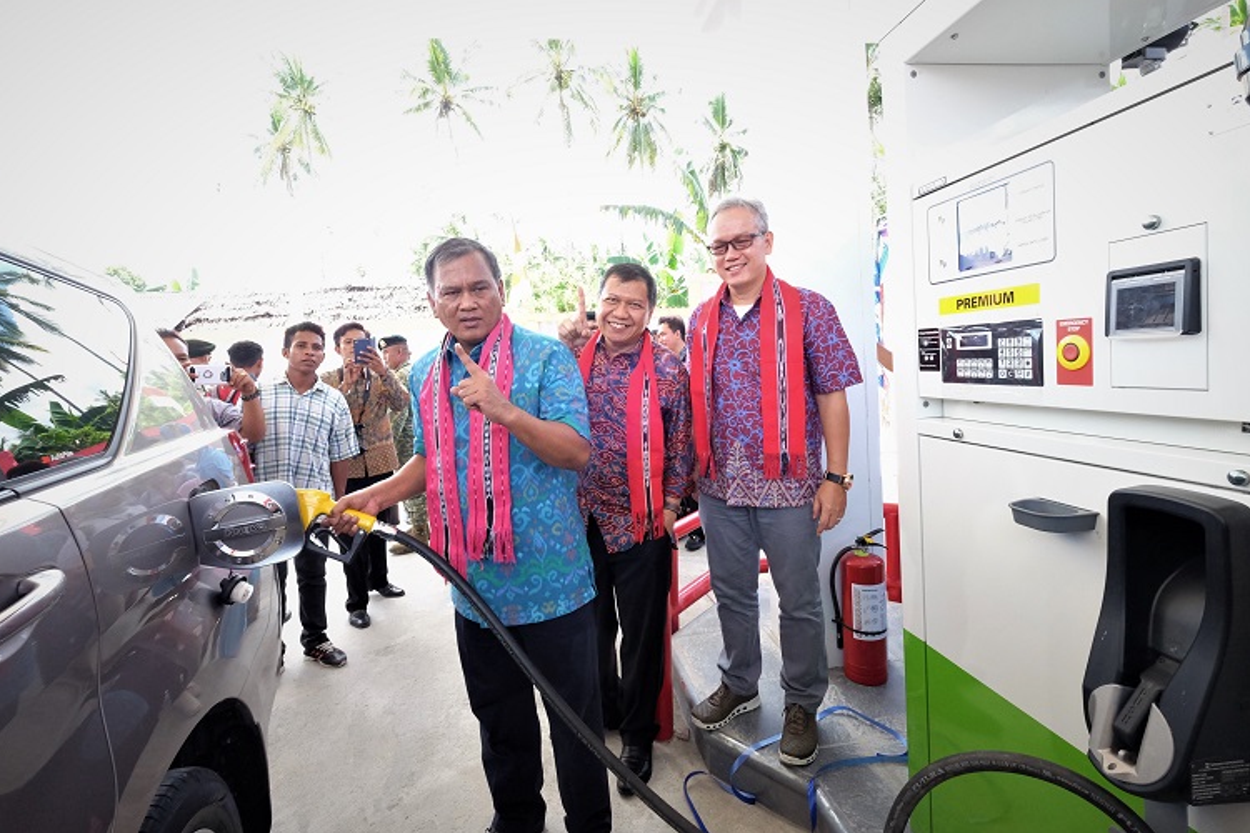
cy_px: 401
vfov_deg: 73.7
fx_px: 556
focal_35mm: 16
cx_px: 613
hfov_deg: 96.7
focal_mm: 10
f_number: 7.1
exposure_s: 1/250
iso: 2500
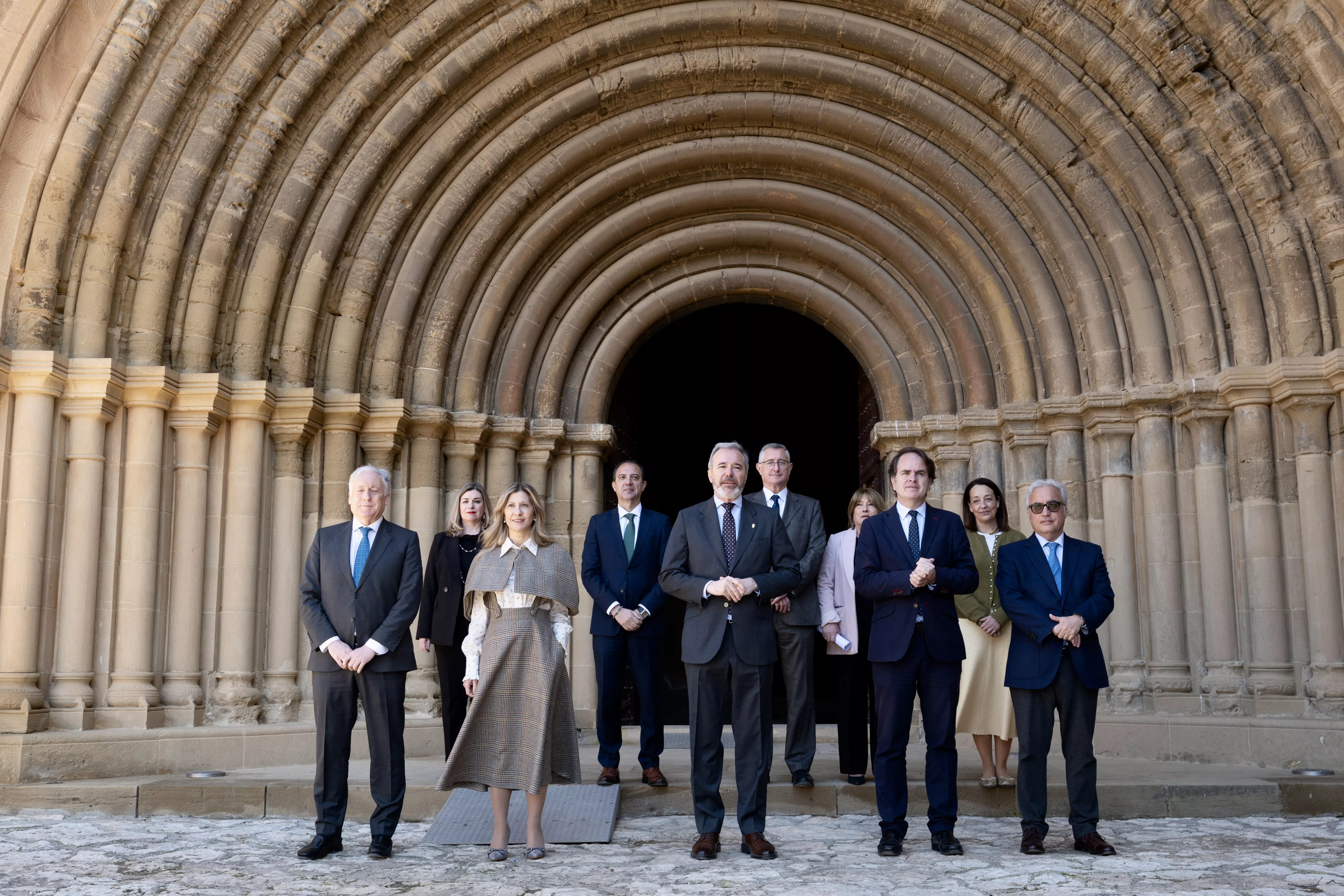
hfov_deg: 51.9
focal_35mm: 37
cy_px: 448
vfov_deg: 35.9
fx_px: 1381
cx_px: 672
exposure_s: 1/80
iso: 250
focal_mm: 37
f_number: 8
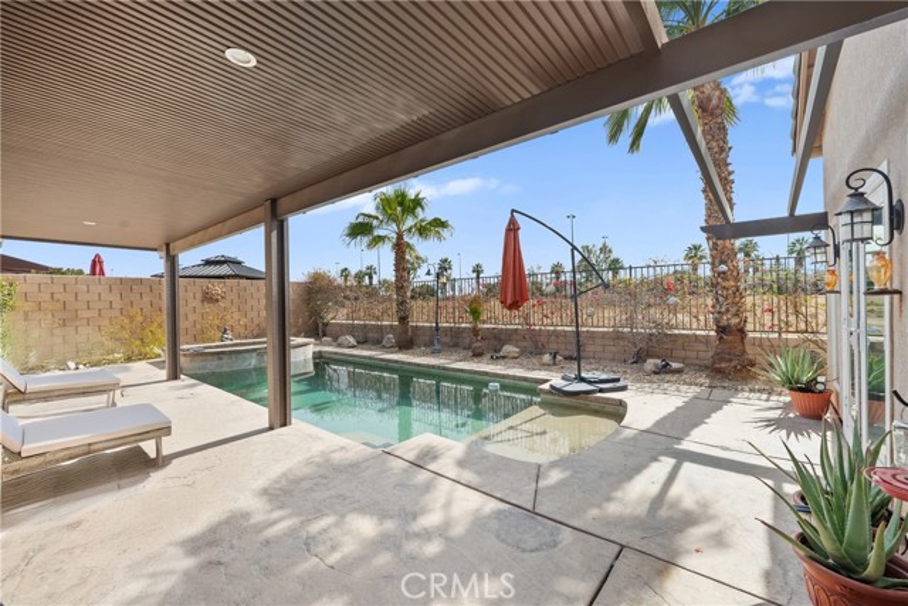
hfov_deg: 104.2
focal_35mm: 14
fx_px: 353
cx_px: 454
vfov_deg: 81.2
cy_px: 303
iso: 100
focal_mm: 14
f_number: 8
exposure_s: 1/40
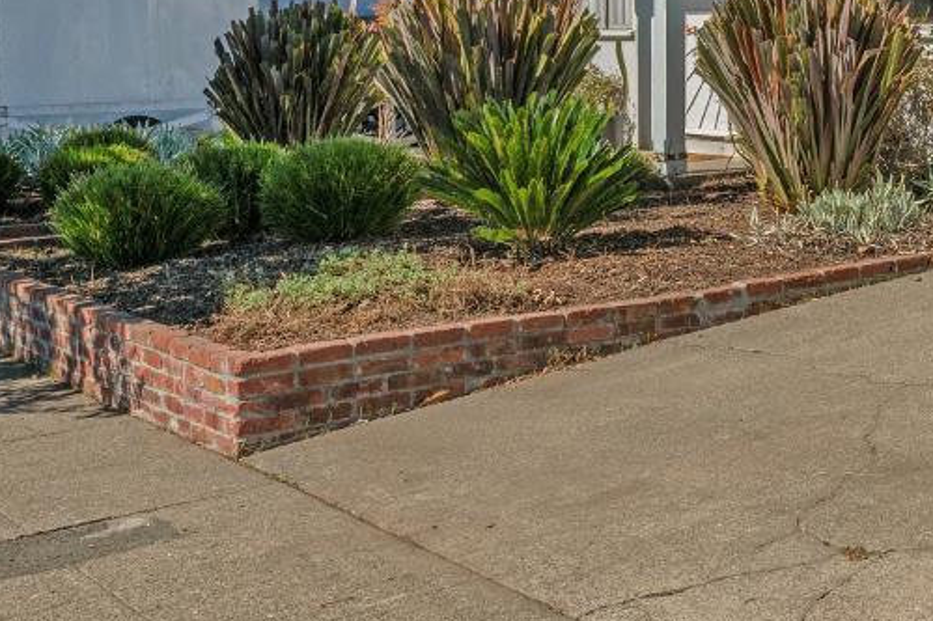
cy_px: 11
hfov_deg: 27.7
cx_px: 1140
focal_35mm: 63
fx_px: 1632
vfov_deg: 20.9
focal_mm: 21
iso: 64
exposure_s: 1/1250
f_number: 7.1
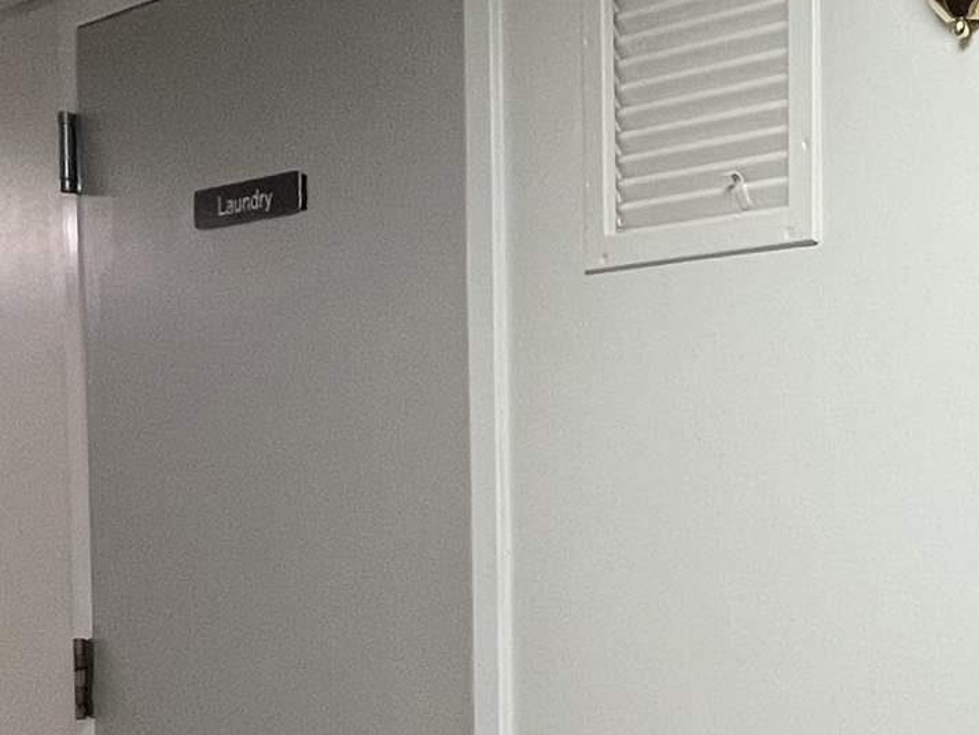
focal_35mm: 56
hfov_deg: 31.2
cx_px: 1033
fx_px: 1584
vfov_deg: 25.5
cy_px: 626
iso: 125
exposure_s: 1/120
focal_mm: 1.57
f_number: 1.8
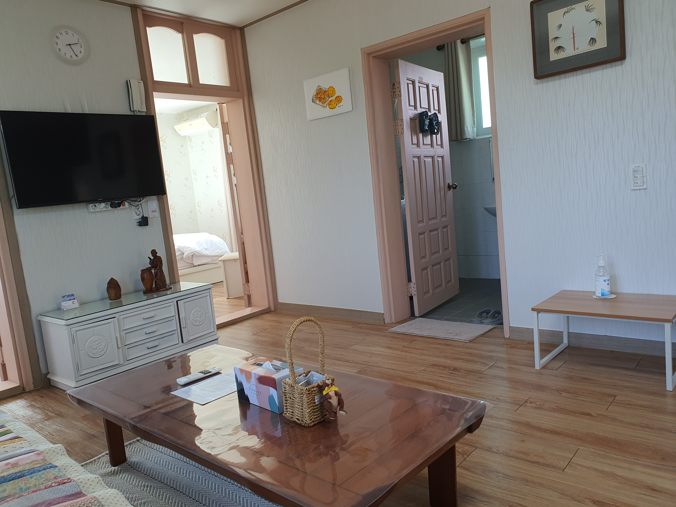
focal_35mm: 26
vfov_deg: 53.1
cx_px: 338
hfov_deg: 67.3
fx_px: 508
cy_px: 254
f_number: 2.4
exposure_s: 1/120
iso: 100
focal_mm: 4.3
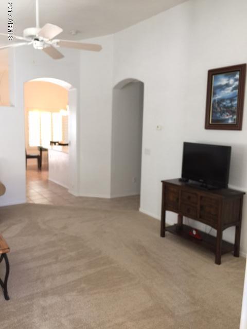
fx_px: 276
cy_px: 164
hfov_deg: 48.2
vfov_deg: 61.7
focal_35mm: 29
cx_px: 124
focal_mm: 4.15
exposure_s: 1/15
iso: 32
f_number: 2.2
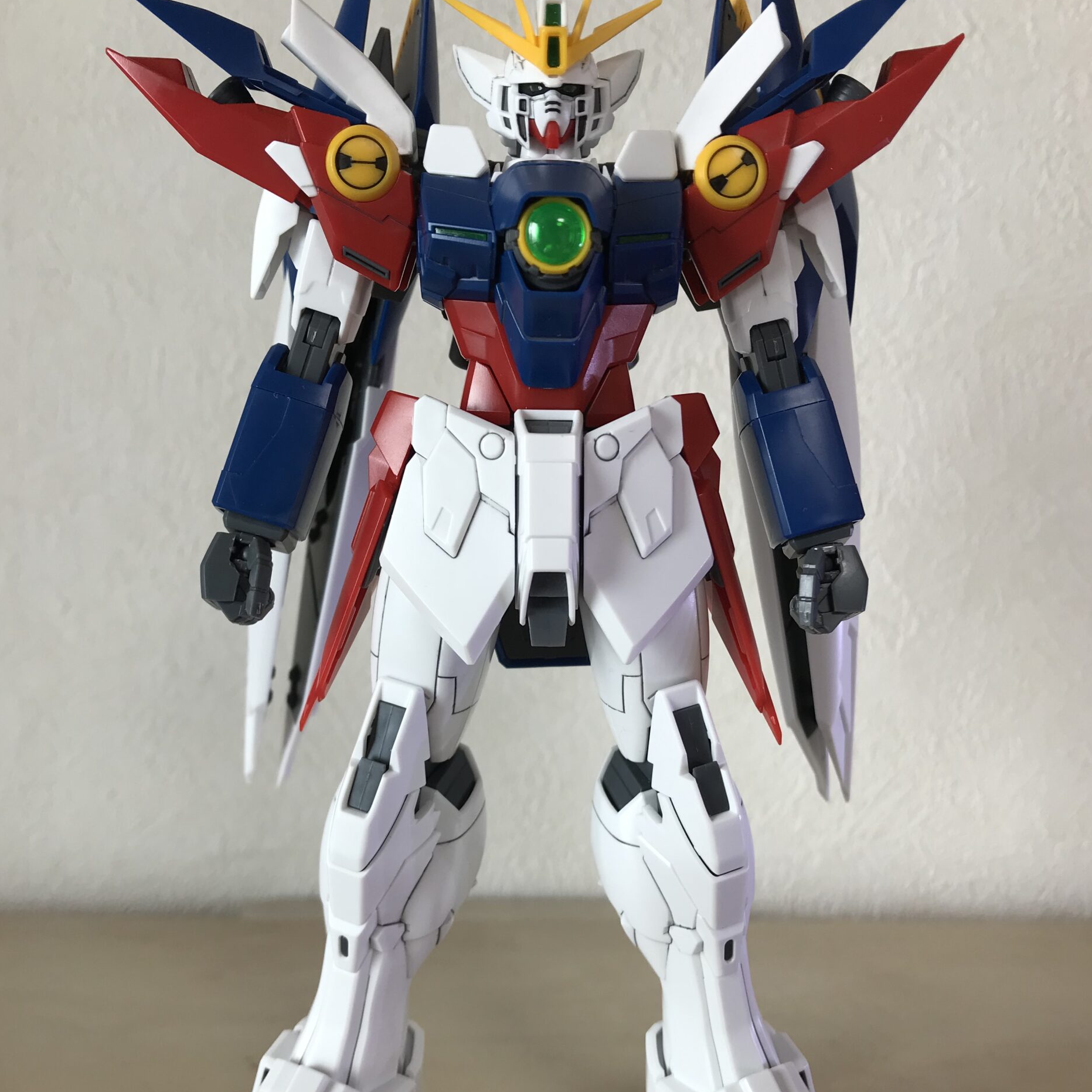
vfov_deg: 48.1
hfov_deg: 48.5
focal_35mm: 34
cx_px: 543
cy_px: 658
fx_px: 1213
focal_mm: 3.99
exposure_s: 1/60
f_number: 1.8
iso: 20
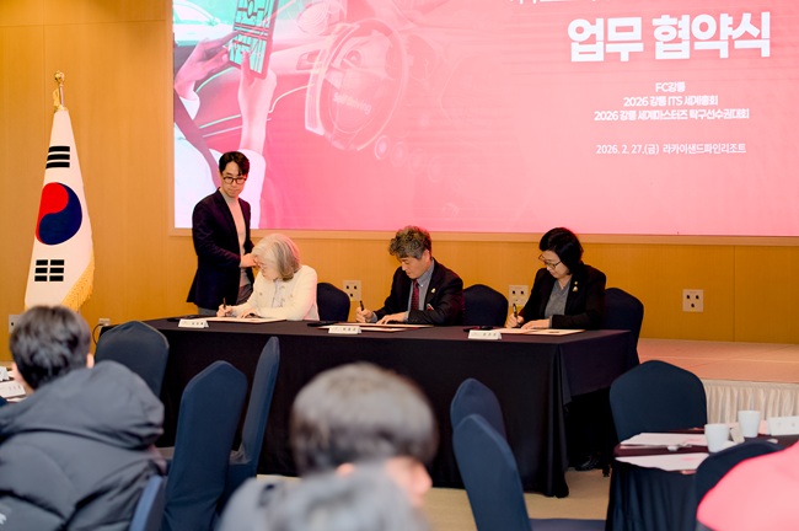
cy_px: 266
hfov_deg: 20.4
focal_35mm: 100
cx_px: 400
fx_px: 2217
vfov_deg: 13.7
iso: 900
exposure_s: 1/125
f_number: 4.5
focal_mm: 100
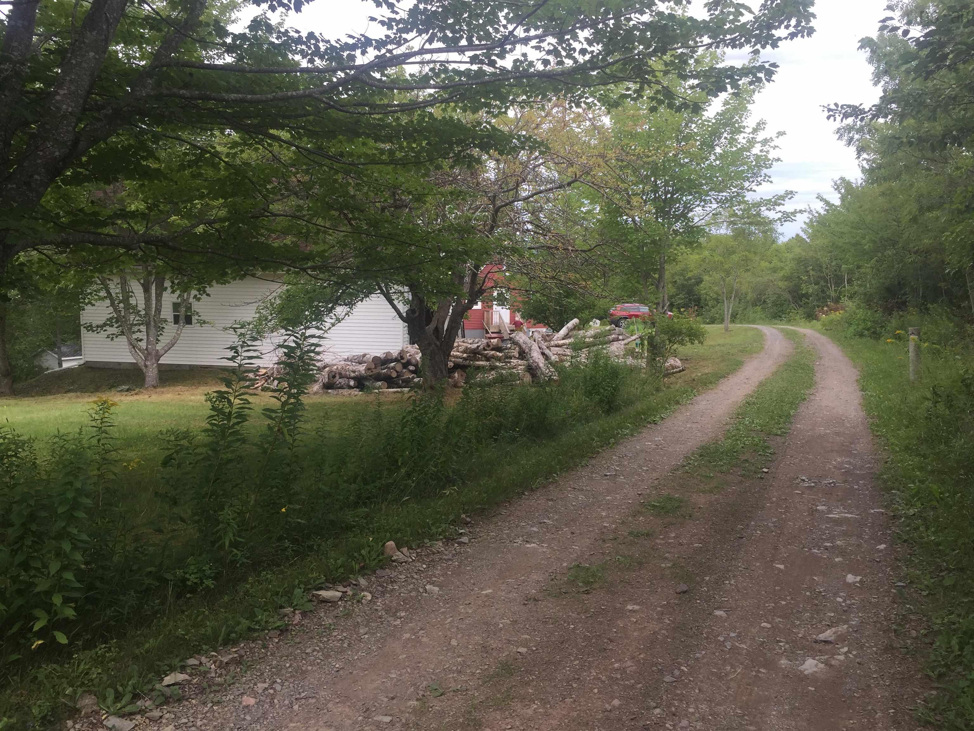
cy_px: 366
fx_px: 816
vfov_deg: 48.2
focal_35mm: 29
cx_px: 487
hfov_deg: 61.7
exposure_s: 1/534
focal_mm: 4.15
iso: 32
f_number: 2.2
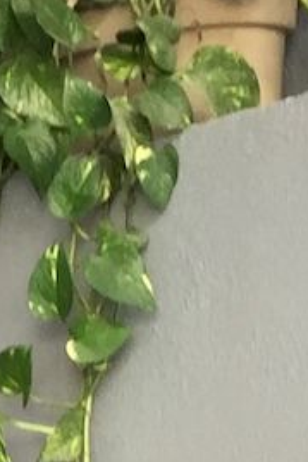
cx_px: -249
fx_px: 2884
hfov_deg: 6.0
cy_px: 931
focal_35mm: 225
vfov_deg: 8.6
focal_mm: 4.15
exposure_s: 1/30
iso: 64
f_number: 2.2
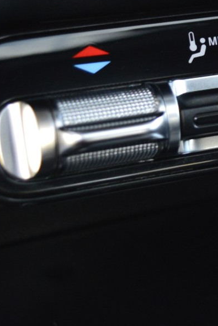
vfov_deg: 16.6
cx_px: 381
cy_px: 32
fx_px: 1104
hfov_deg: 10.6
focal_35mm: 122
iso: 800
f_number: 4
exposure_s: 1/50
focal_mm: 25
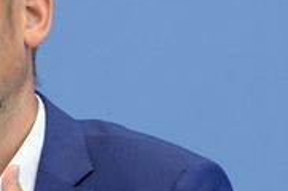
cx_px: -25
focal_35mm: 462
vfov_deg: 3.0
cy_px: 105
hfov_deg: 4.5
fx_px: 3689
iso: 4000
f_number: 5.6
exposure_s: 1/800
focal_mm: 185
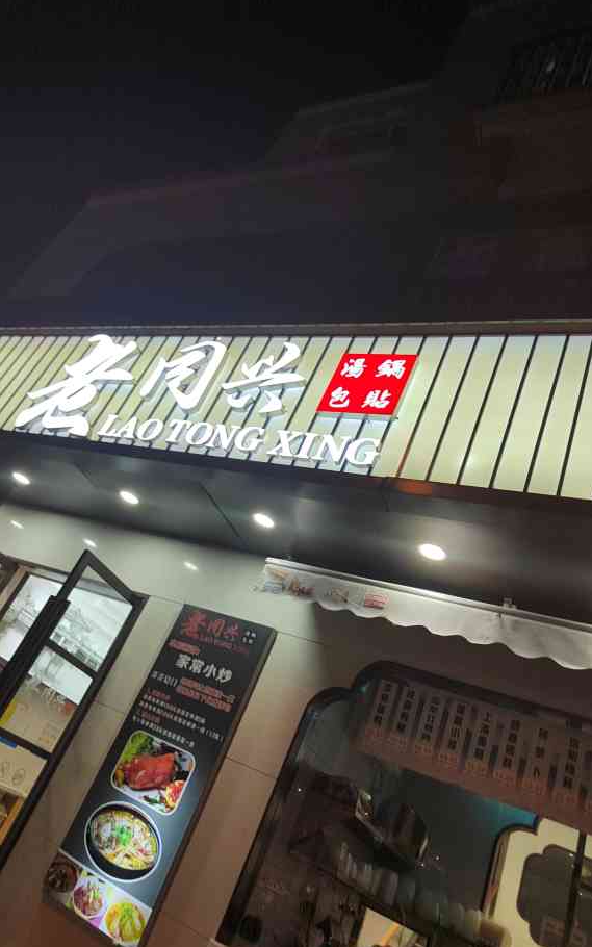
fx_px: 645
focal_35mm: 25
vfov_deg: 72.5
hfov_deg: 49.1
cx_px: 247
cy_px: 473
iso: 416
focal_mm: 5.52
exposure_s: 1/100
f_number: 1.9
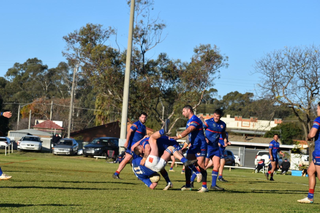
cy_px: 106
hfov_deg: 15.9
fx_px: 1147
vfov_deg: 10.6
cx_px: 160
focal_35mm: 129
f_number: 9
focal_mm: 86
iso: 100
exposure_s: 1/320
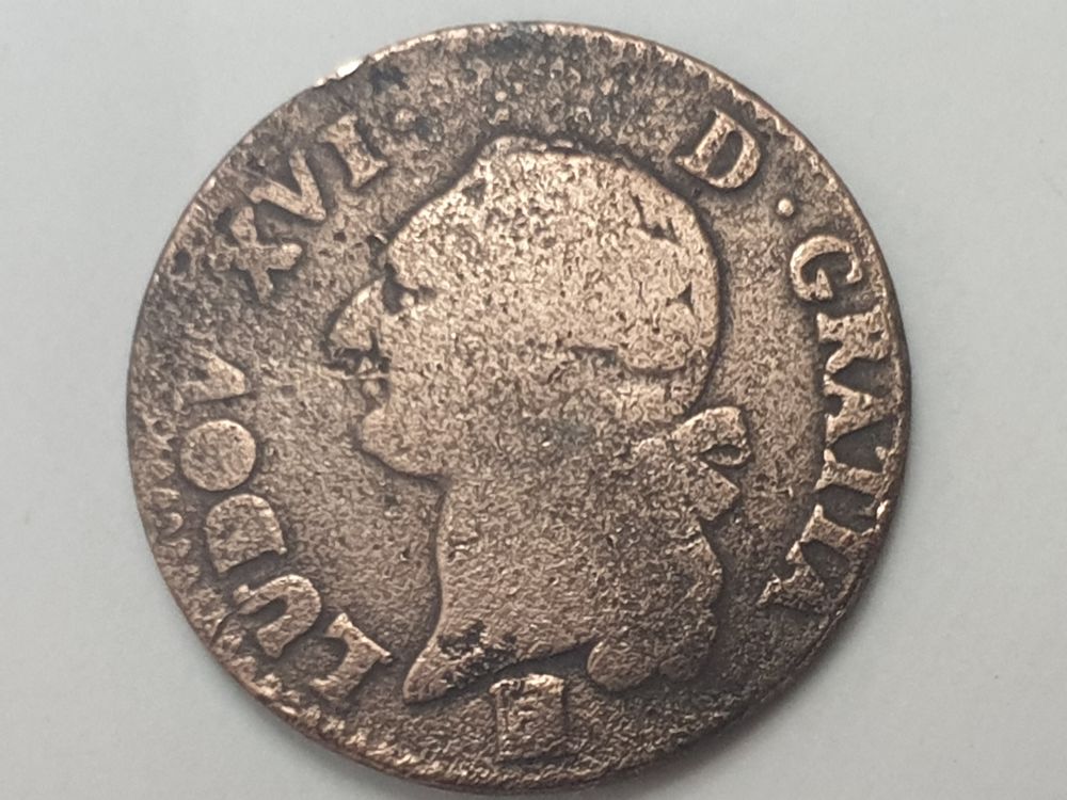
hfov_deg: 67.3
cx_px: 534
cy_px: 400
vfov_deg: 53.1
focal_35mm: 26
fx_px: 801
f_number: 1.5
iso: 320
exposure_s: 1/17
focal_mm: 4.3
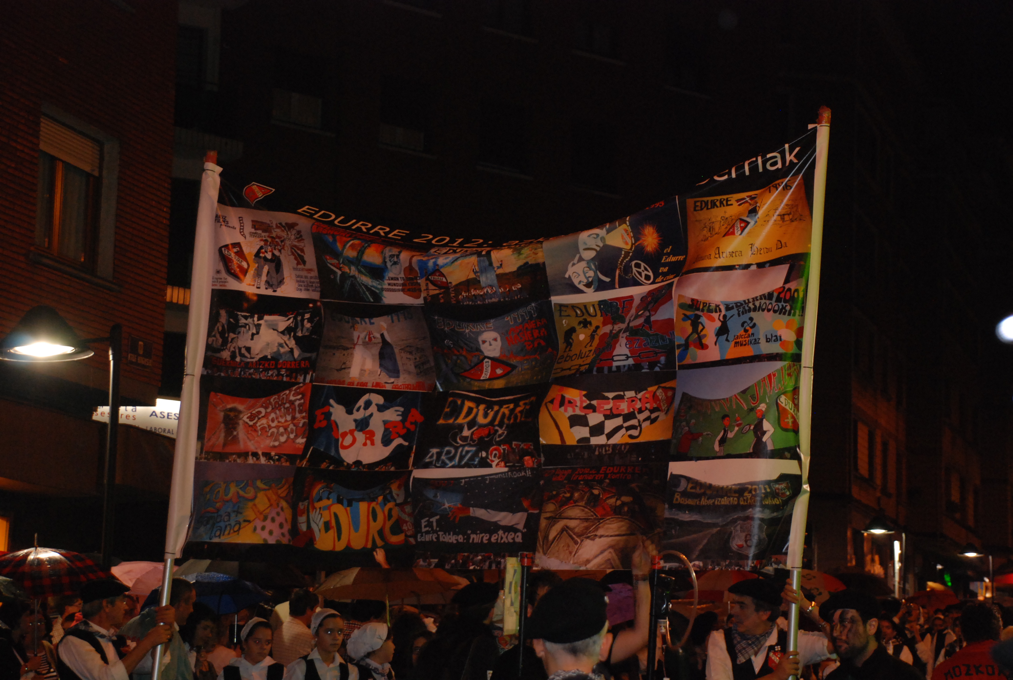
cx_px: 506
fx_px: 2199
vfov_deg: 17.6
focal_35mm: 78
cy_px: 340
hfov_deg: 25.9
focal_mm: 52
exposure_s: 1/30
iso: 800
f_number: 5
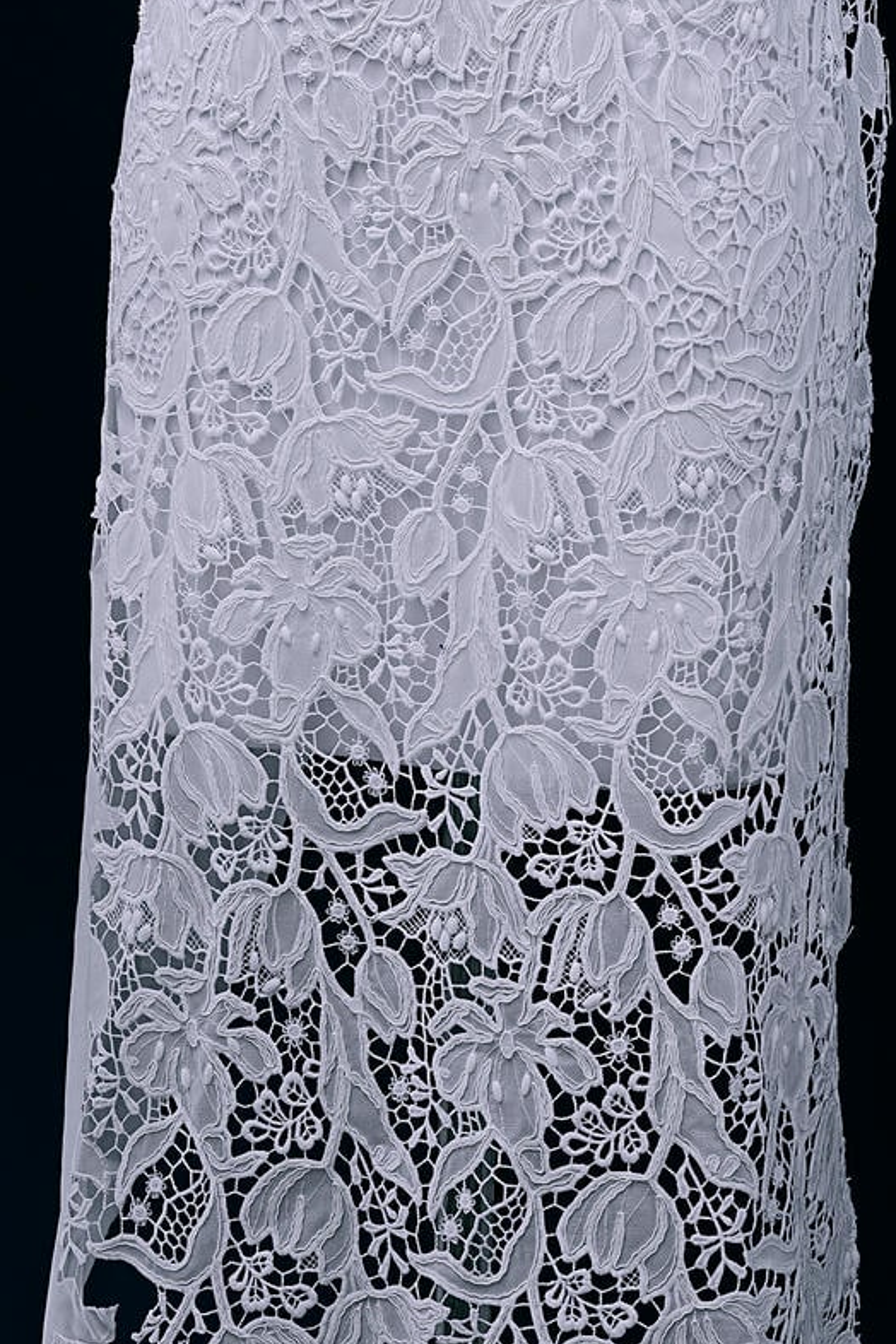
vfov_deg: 16.0
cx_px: 422
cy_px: 221
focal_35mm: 127
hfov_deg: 10.8
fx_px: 4741
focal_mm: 57
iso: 100
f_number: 11
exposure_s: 1/125
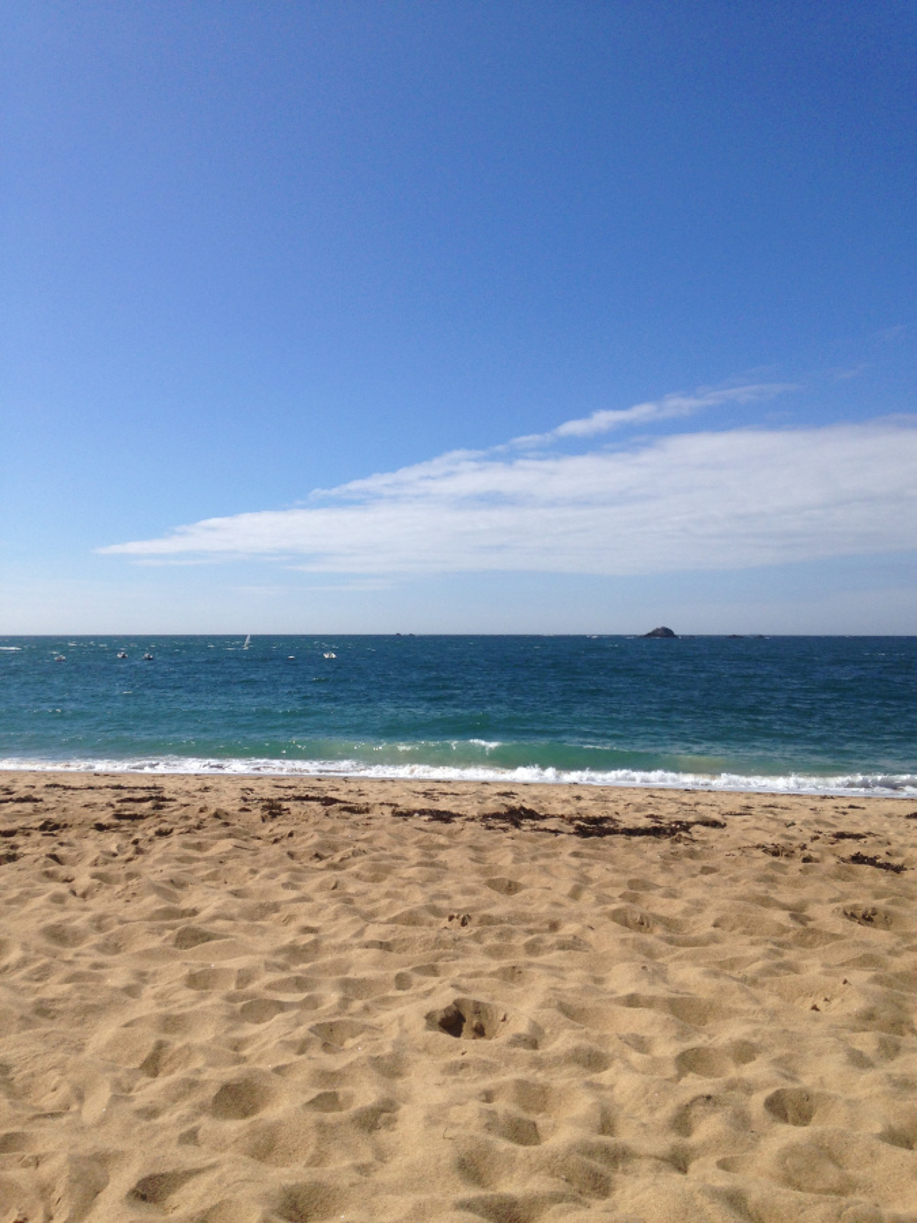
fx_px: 1166
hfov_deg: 42.9
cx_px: 458
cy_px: 612
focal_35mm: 33
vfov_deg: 55.4
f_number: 2.4
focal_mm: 4.12
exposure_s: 1/3390
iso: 50
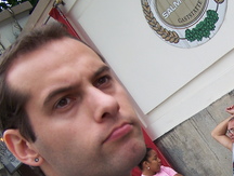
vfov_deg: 18.6
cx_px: 226
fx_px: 535
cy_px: 133
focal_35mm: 79
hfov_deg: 23.7
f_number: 2.8
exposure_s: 1/160
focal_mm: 6.3
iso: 80
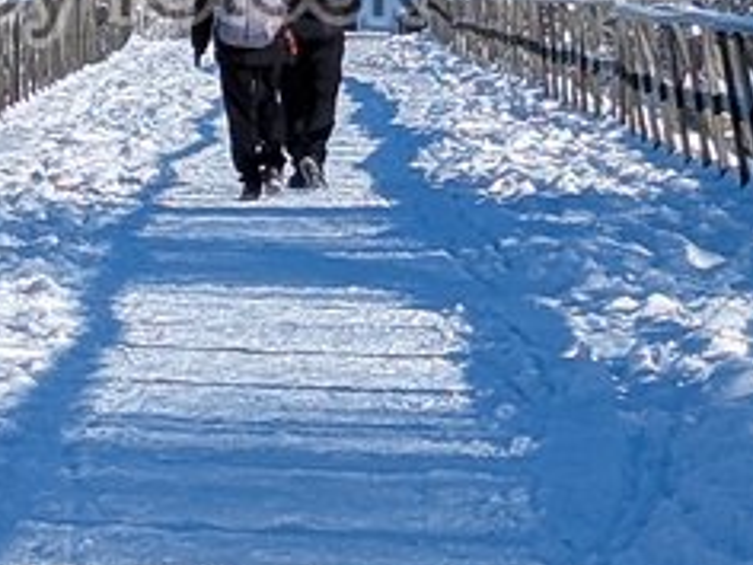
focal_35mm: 326
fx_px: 7091
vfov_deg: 4.5
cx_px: 188
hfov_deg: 6.1
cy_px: -168
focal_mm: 6.81
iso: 43
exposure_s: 1/2618
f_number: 1.85
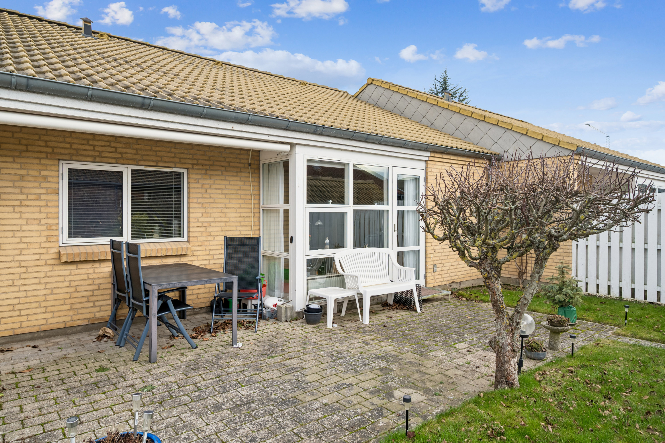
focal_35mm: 22
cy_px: 222
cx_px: 332
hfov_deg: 79.9
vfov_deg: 58.3
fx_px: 397
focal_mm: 21.5
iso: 100
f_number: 6.3
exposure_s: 1/125
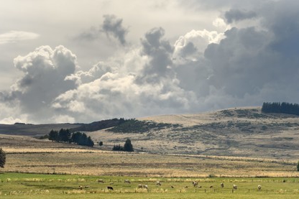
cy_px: 100
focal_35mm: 202
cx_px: 149
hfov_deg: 10.2
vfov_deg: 6.8
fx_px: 1677
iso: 200
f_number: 11
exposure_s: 1/250
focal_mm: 200
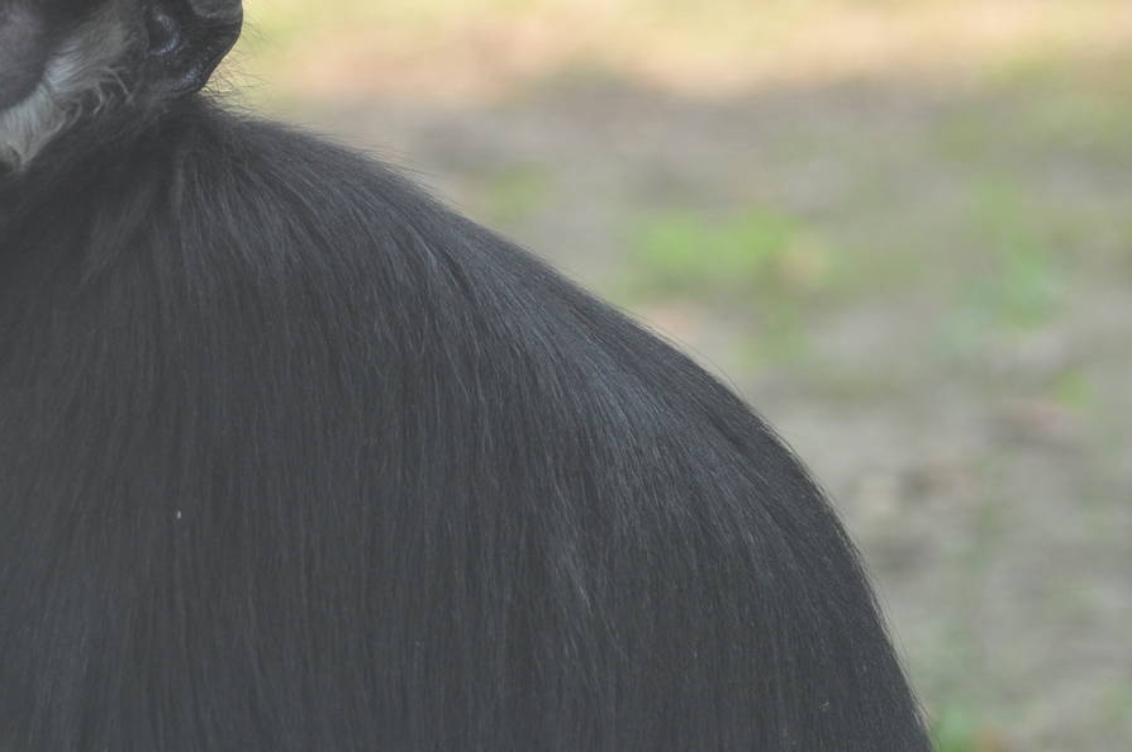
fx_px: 7256
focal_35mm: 231
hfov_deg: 8.9
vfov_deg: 5.9
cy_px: 126
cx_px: 262
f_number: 4.5
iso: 400
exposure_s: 1/160
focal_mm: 86
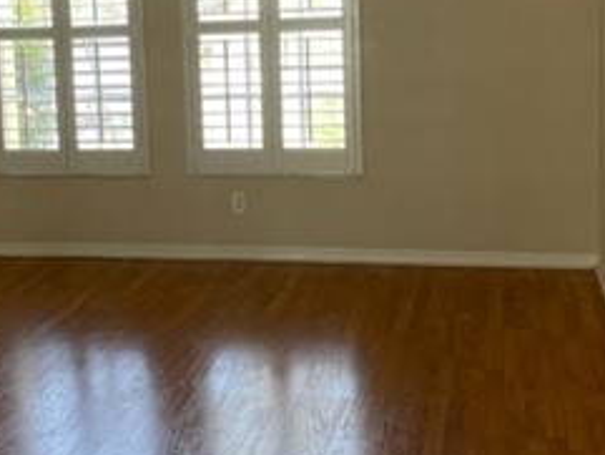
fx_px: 1207
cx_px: 143
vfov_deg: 21.2
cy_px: 128
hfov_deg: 27.7
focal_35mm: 69
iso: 64
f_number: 1.6
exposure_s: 1/60
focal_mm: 4.2
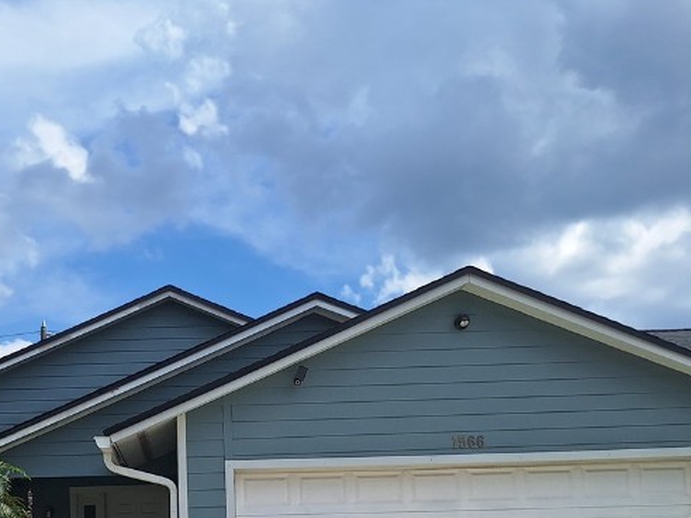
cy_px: 532
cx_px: 210
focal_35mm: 48
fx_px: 958
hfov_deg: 39.0
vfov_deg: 28.2
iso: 40
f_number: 1.8
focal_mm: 5.54
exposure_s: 1/4484
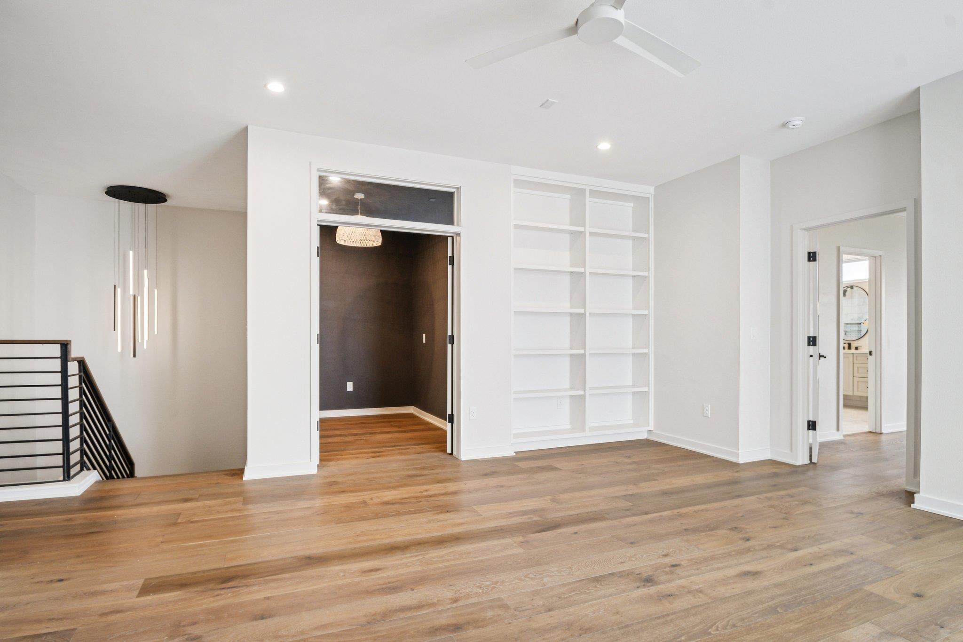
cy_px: 321
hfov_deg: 90.0
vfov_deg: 67.4
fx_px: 481
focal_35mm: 18
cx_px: 482
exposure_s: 1/10
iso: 400
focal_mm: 12
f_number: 8
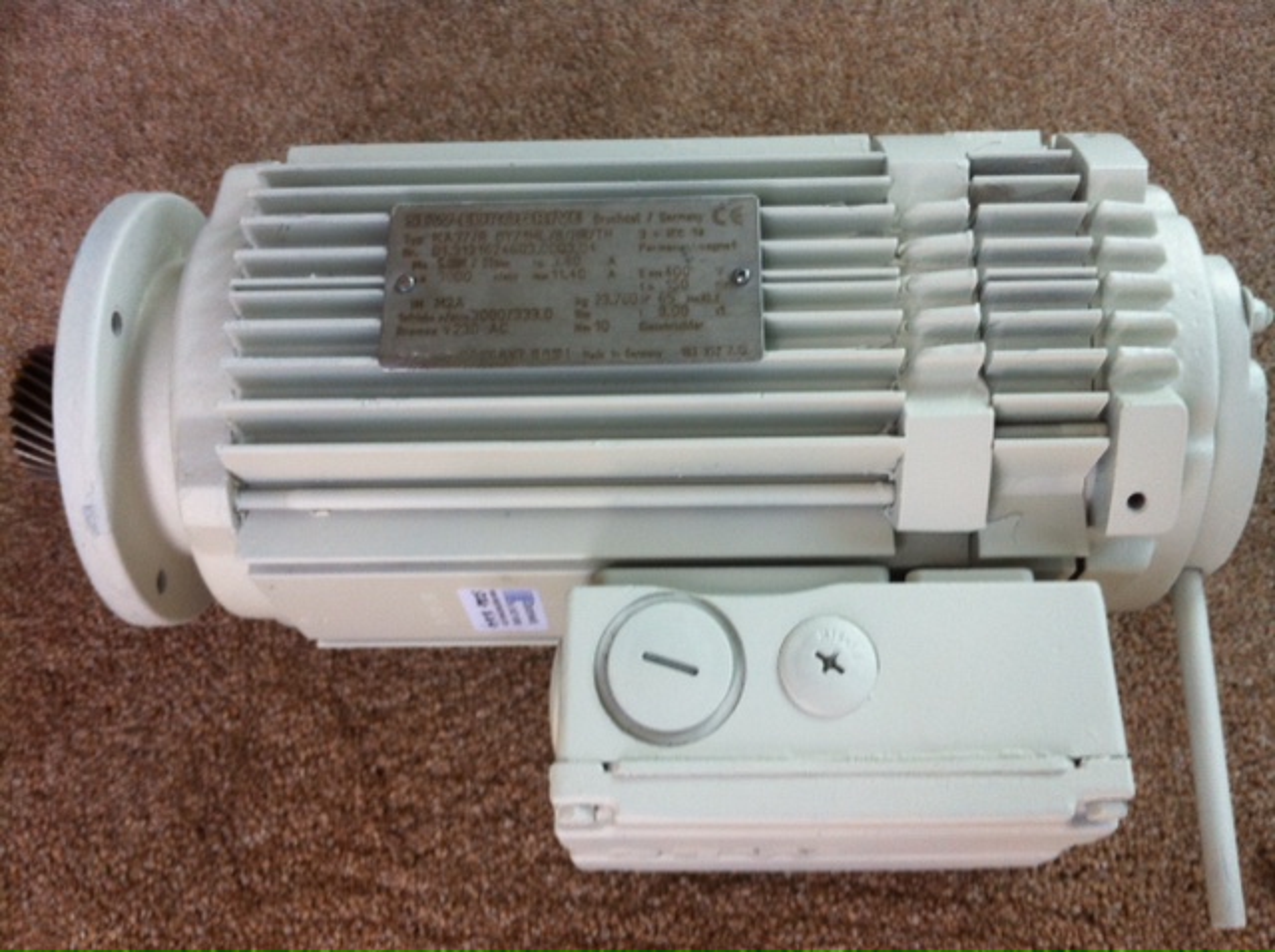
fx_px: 1287
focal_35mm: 35
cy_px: 476
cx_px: 638
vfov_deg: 40.6
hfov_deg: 52.7
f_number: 2.8
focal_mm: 3.85
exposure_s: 1/129
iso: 80
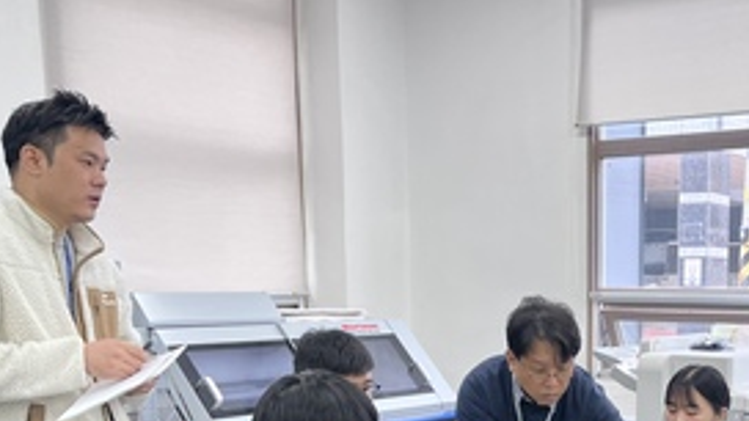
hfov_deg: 38.2
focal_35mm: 52
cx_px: 611
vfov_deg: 22.0
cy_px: 450
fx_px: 1033
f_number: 1.6
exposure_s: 1/120
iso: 80
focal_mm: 5.1
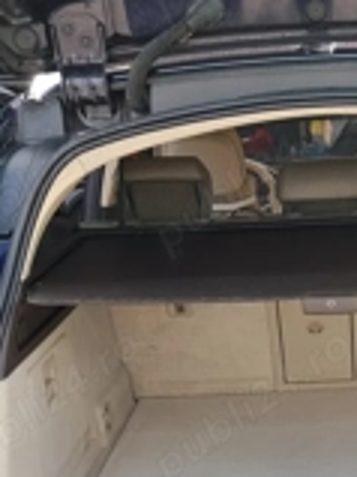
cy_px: 456
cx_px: 357
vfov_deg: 25.6
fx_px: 1005
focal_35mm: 73
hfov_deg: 19.6
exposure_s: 1/252
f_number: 1.8
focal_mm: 4.22
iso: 50
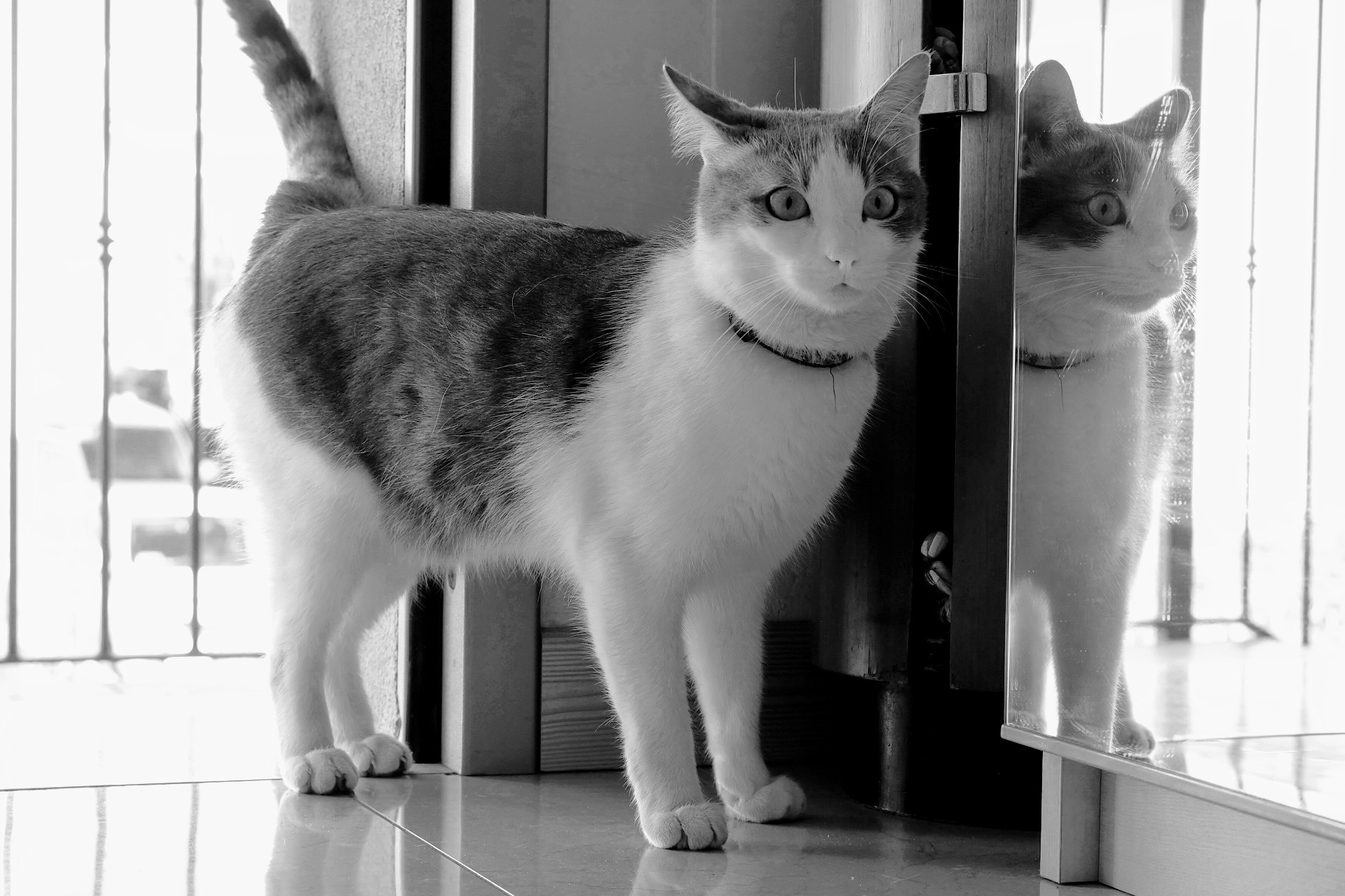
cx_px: 672
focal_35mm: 75
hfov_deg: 27.0
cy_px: 448
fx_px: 2802
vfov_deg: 18.2
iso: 400
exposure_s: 1/80
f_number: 7.1
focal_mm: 50
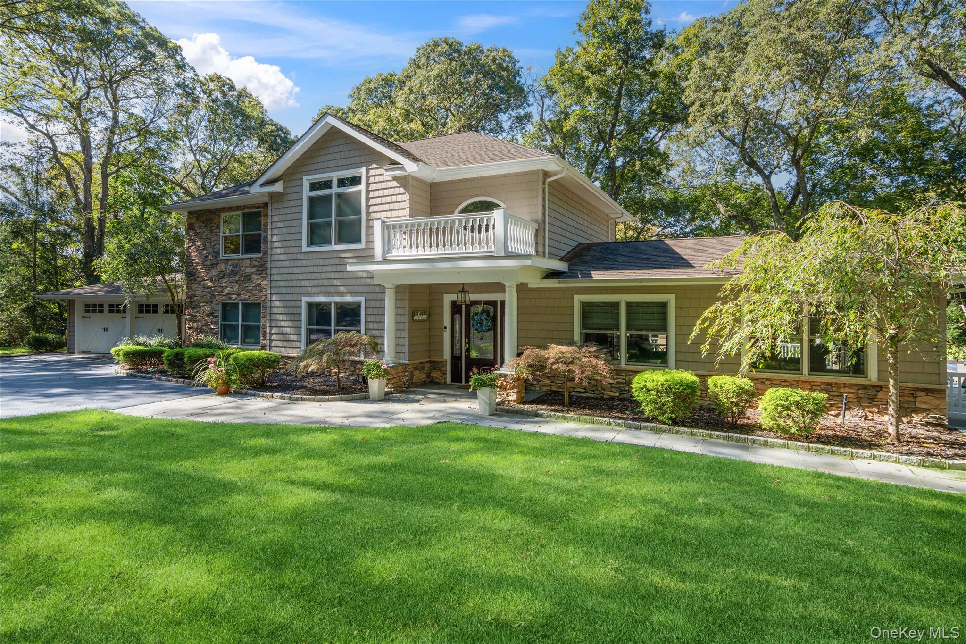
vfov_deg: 67.4
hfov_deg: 90.0
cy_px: 322
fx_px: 483
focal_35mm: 18
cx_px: 483
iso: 320
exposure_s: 1/200
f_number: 6.3
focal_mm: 18
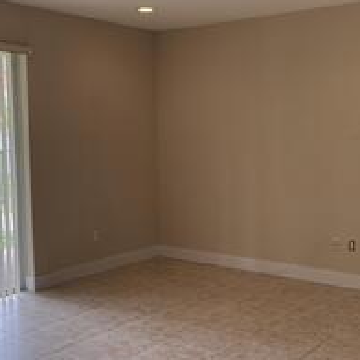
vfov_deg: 36.1
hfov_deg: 36.1
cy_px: 180
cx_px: 182
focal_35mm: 47
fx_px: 553
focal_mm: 5.1
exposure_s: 1/120
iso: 40
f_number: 1.6
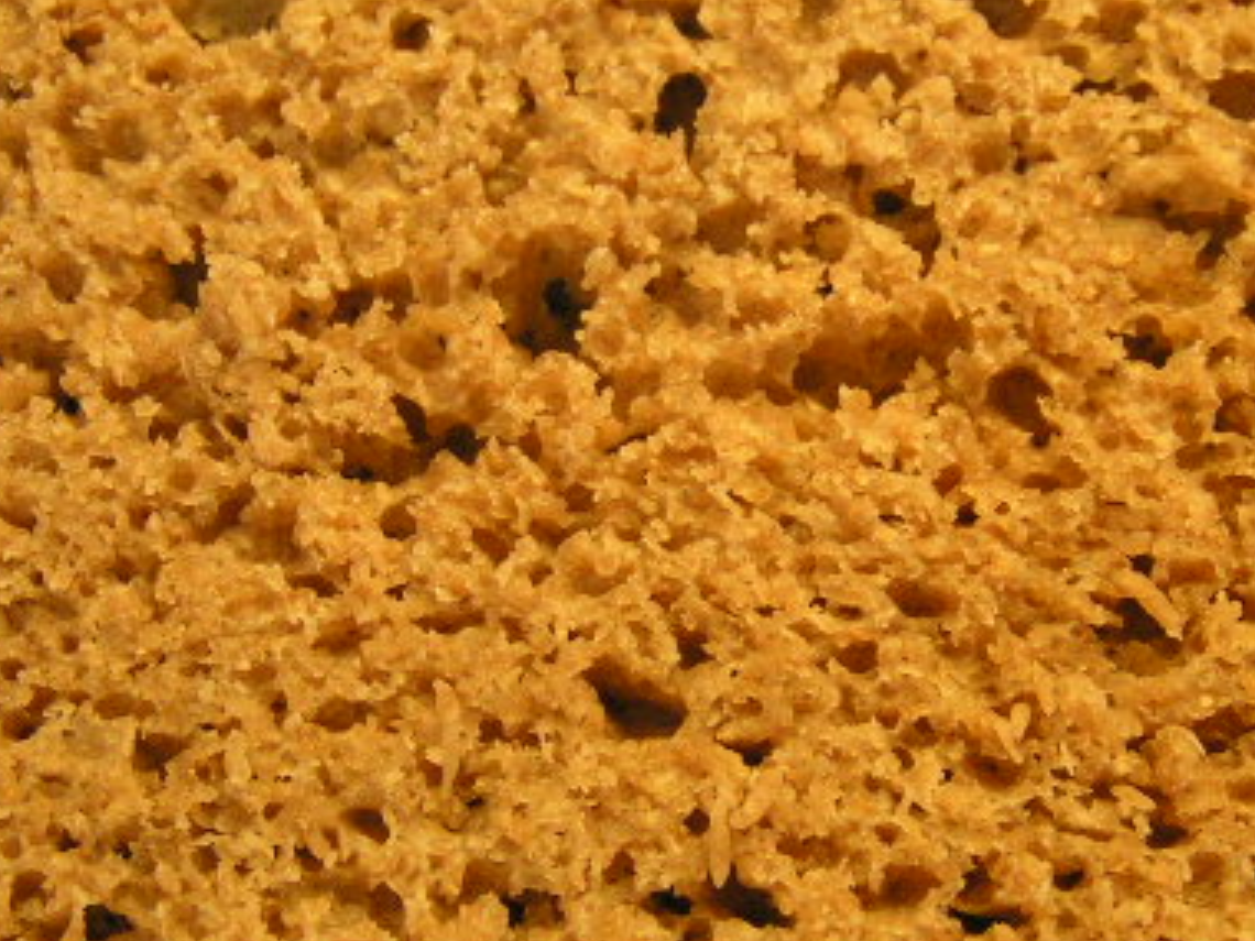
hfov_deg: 30.2
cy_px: 462
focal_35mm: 64
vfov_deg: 22.9
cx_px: 690
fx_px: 2320
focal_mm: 5.8
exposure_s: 1/25
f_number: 2.8
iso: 200
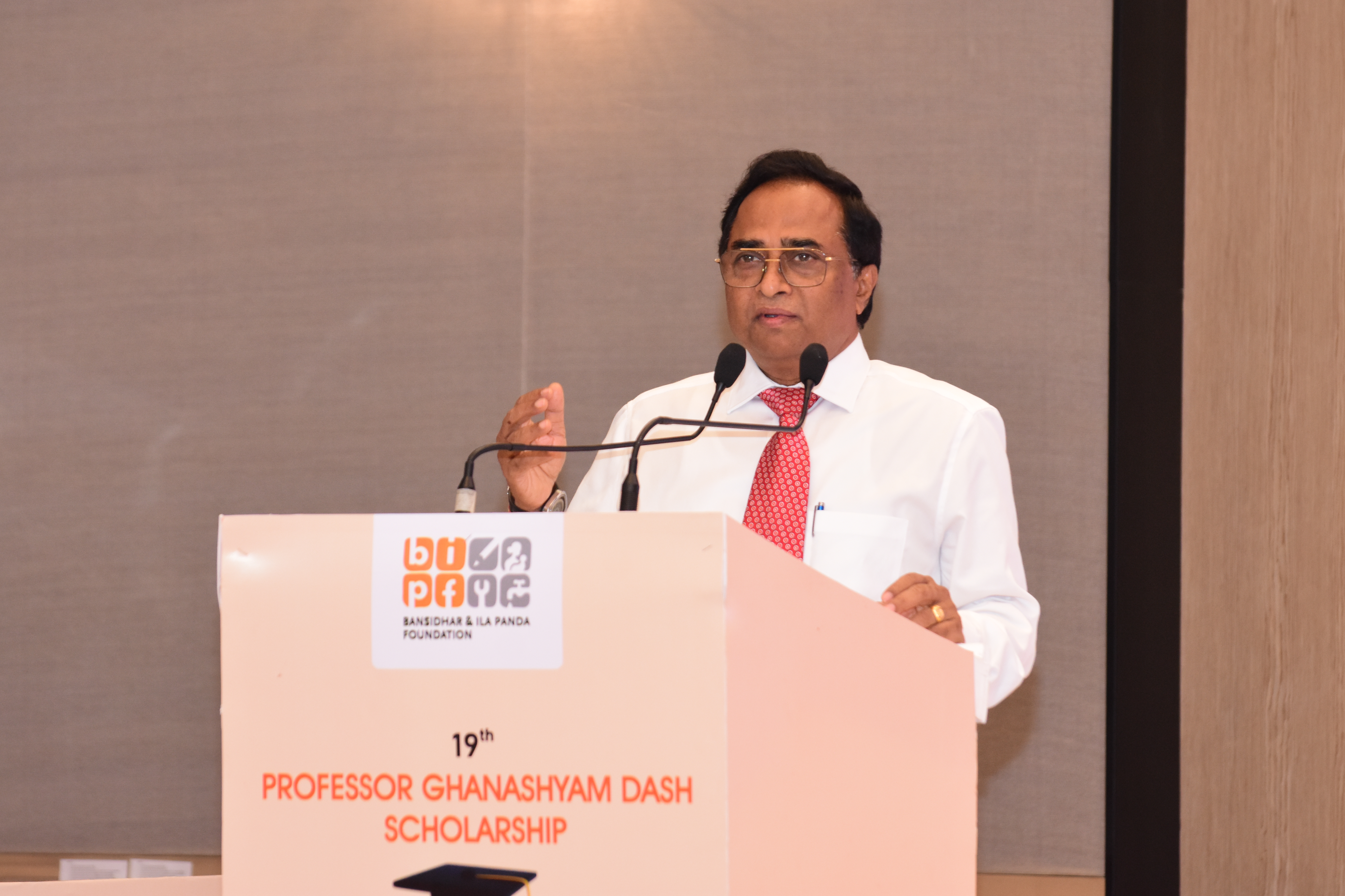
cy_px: 448
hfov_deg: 11.2
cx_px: 672
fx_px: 6837
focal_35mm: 183
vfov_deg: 7.5
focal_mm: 122
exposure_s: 1/160
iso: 1600
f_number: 5.6
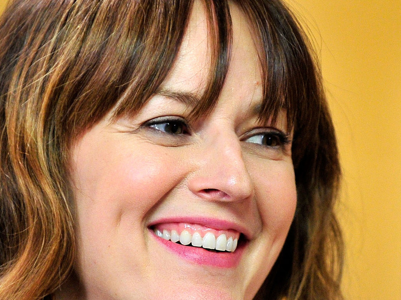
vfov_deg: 3.1
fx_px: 5560
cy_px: 210
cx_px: 188
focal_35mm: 480
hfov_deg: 4.1
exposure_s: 1/200
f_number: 2.8
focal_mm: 200
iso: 2500
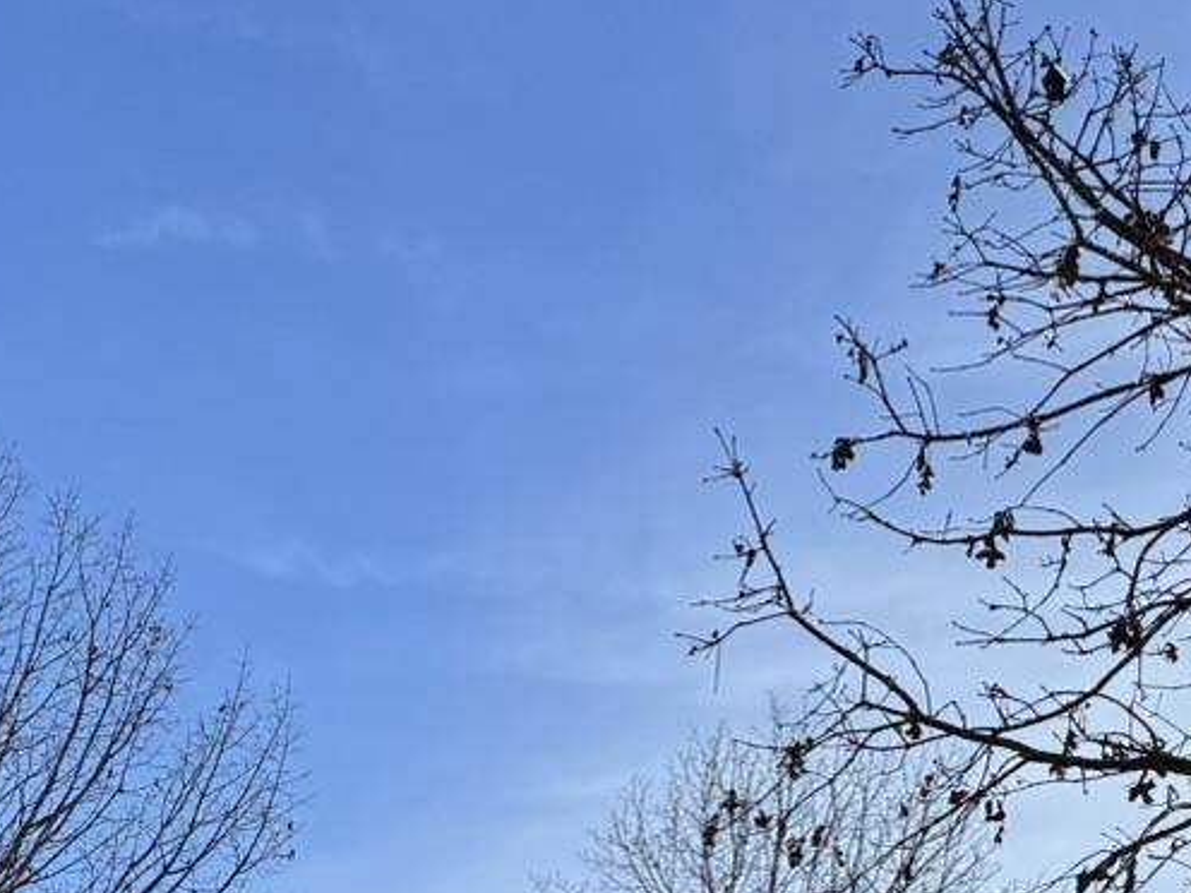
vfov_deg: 13.1
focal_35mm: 99
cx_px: 120
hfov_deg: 19.5
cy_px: 1724
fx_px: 3406
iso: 80
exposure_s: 1/3247
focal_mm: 6.76
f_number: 1.78
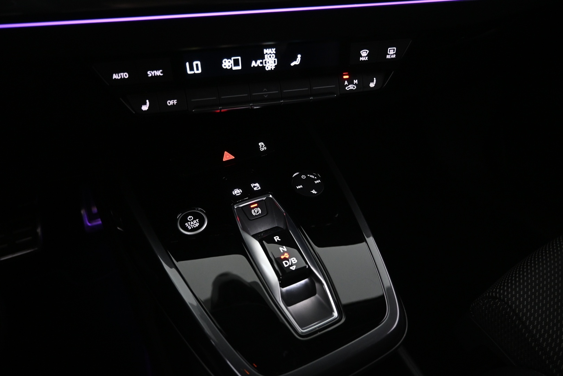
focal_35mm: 24
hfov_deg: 73.7
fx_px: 375
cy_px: 188
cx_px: 282
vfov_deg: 53.1
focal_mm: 16
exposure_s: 1/25
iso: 1600
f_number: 3.5
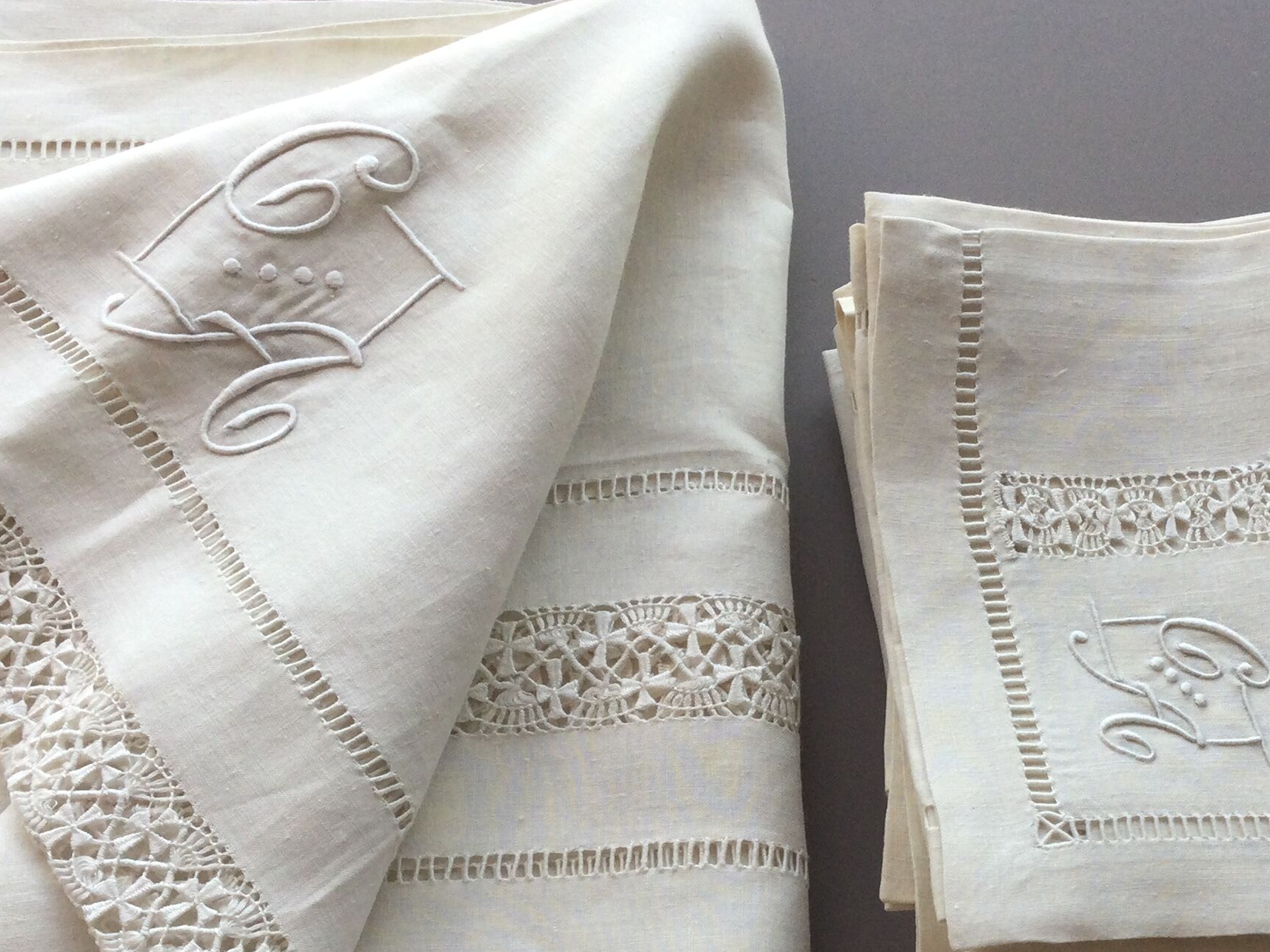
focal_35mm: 59
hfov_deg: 32.6
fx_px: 2164
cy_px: 731
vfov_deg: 24.5
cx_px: 756
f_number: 2.4
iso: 40
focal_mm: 3.3
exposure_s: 1/100
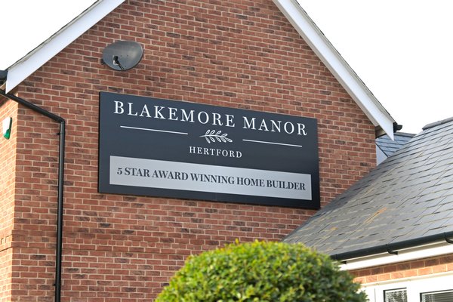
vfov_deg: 18.2
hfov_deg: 27.0
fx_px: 944
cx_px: 226
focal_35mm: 75
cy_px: 151
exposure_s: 1/160
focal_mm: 50
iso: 250
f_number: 6.3
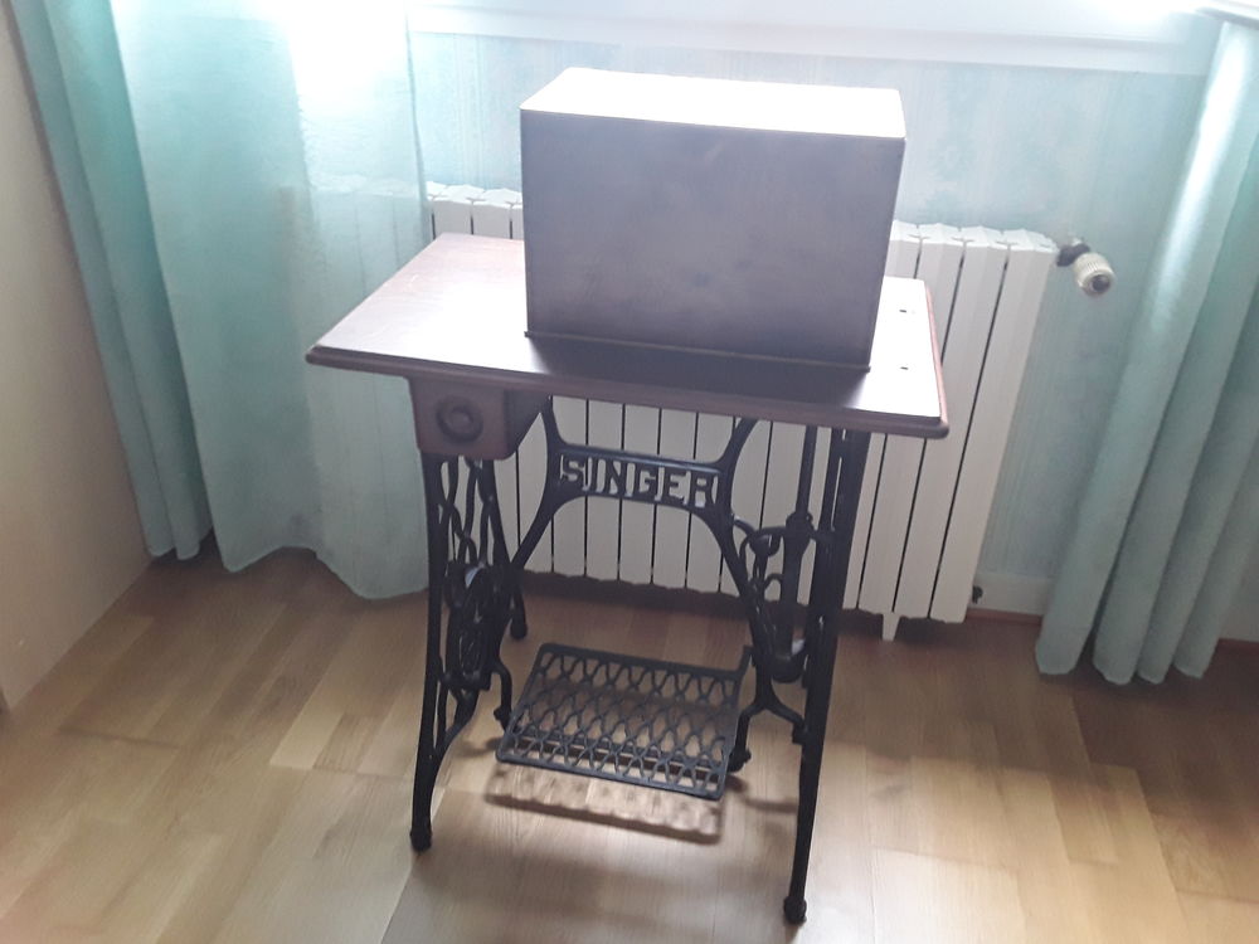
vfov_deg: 51.4
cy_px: 472
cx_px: 630
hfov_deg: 65.3
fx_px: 982
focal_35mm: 27
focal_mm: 2.91
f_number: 1.9
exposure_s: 1/33
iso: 200
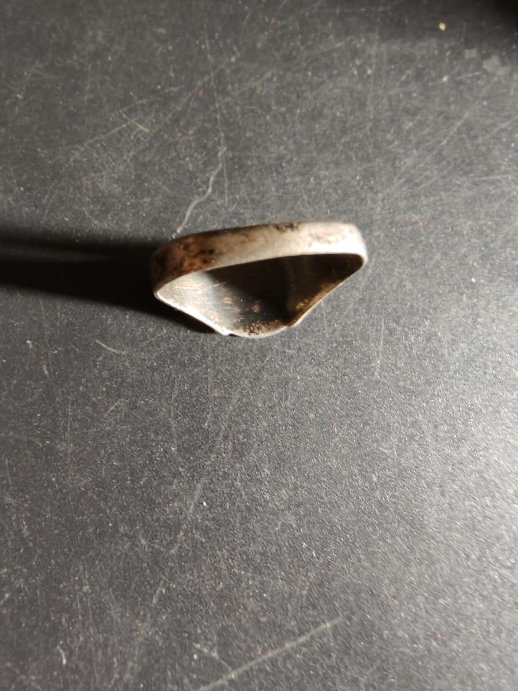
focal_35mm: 23
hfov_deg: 58.9
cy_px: 346
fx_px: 459
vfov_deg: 73.9
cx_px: 259
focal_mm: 2.32
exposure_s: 1/29.6
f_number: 2
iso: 1250
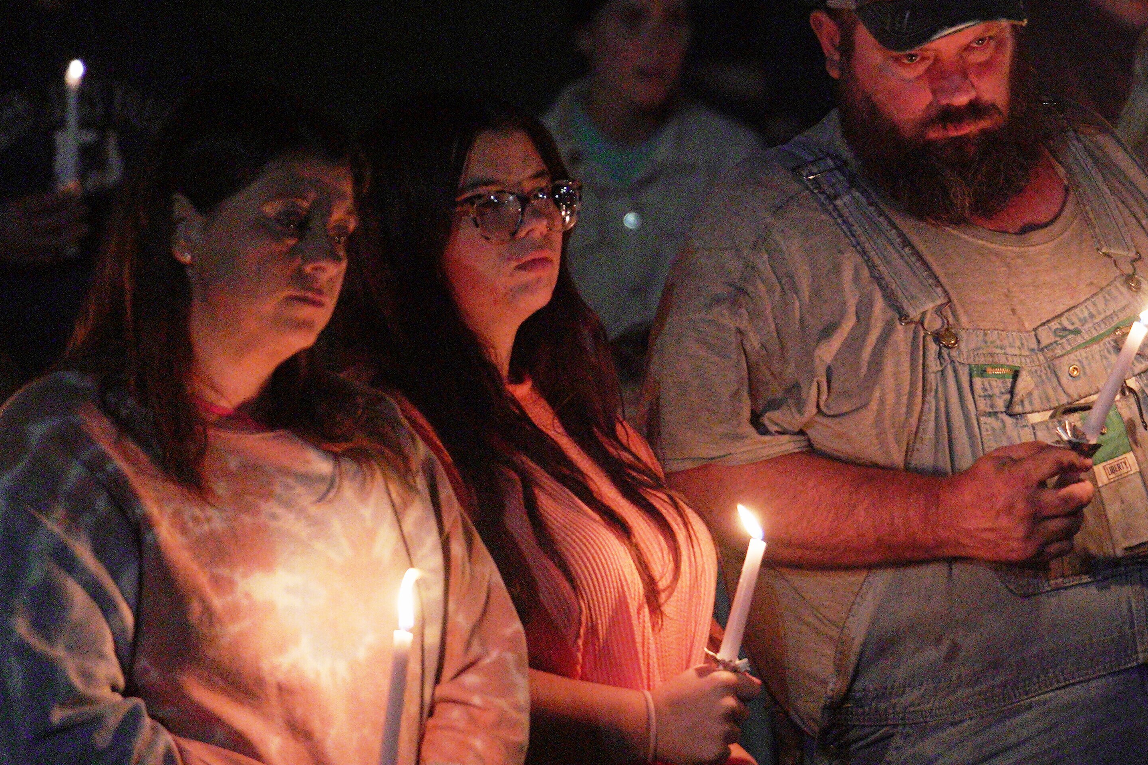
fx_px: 10013
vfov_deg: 4.4
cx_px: 1098
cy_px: 280
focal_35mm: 314
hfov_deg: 6.5
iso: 2000
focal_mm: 150
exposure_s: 1/100
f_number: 2.8
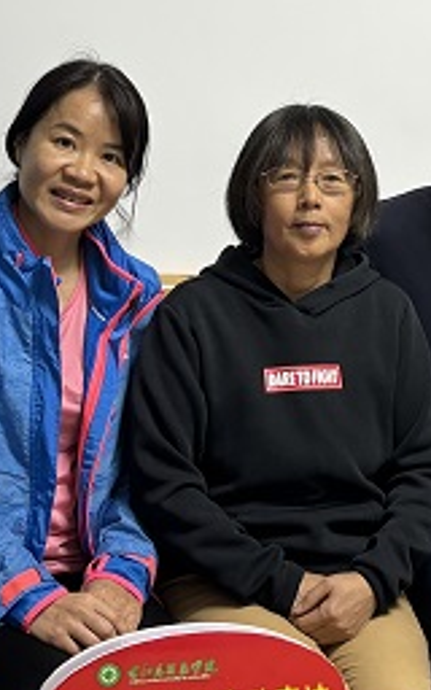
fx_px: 1616
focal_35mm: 86
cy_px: 154
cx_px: 401
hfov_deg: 15.0
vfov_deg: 23.8
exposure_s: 1/60
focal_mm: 5.96
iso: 160
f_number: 1.6
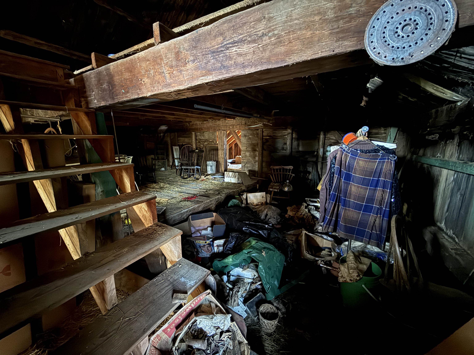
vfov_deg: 85.7
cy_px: 178
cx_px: 237
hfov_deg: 102.1
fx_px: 192
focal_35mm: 14
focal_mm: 2.22
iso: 1250
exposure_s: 1/13
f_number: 2.2
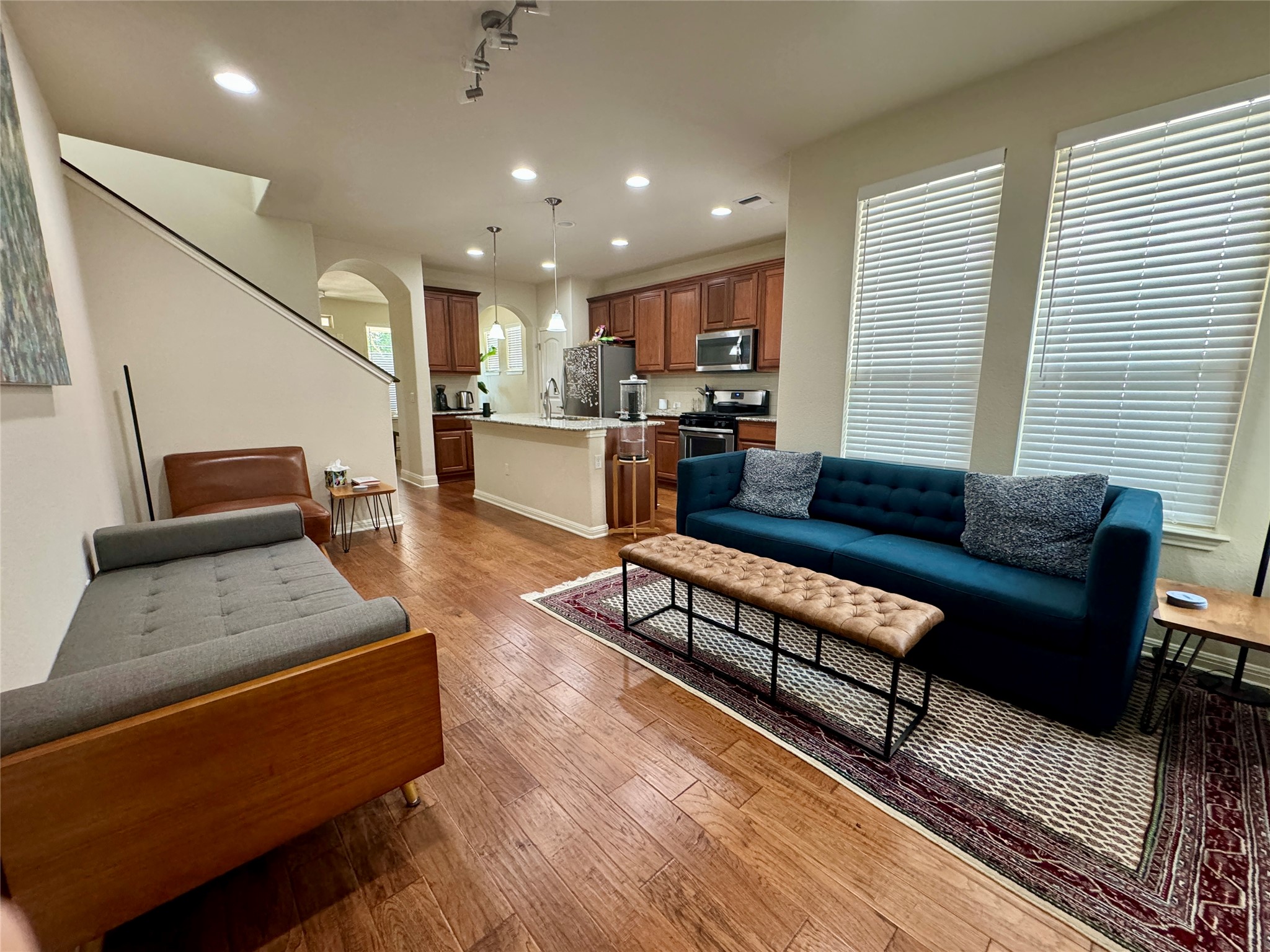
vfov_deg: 85.7
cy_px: 476
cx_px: 635
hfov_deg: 102.1
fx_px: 514
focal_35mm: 14
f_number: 2.2
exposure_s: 1/60
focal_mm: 2.22
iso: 320
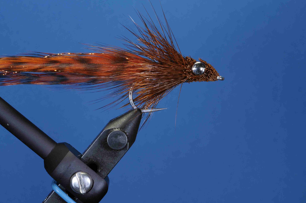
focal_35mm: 104
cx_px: 117
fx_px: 880
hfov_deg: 19.7
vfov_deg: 13.2
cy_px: 83
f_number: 18
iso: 250
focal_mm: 55
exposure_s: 1/8
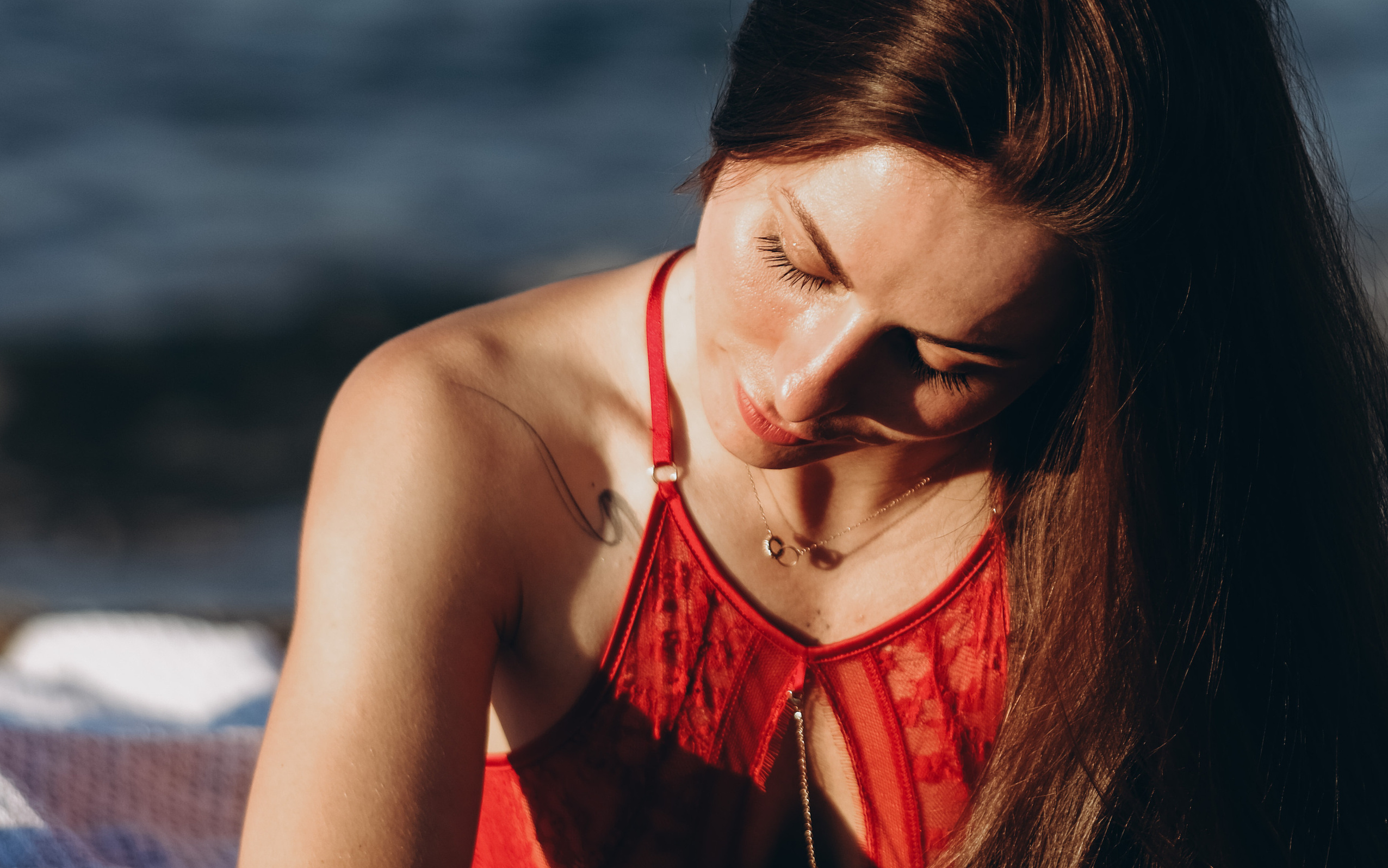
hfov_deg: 10.1
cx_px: 695
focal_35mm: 207
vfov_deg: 6.3
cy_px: 649
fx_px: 7830
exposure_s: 1/2000
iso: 125
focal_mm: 90
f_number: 2
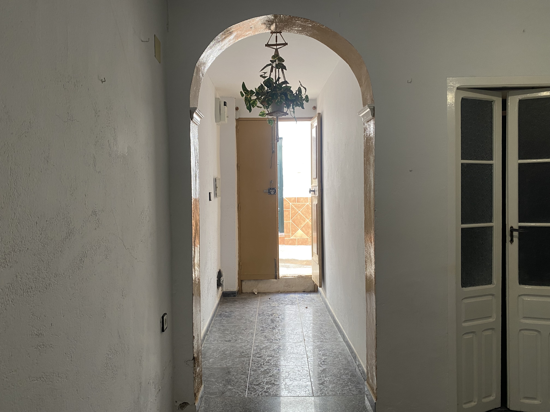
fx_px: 413
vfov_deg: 53.1
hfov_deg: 67.3
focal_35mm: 26
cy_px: 206
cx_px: 275
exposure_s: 1/50
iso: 64
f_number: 1.8
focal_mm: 4.25
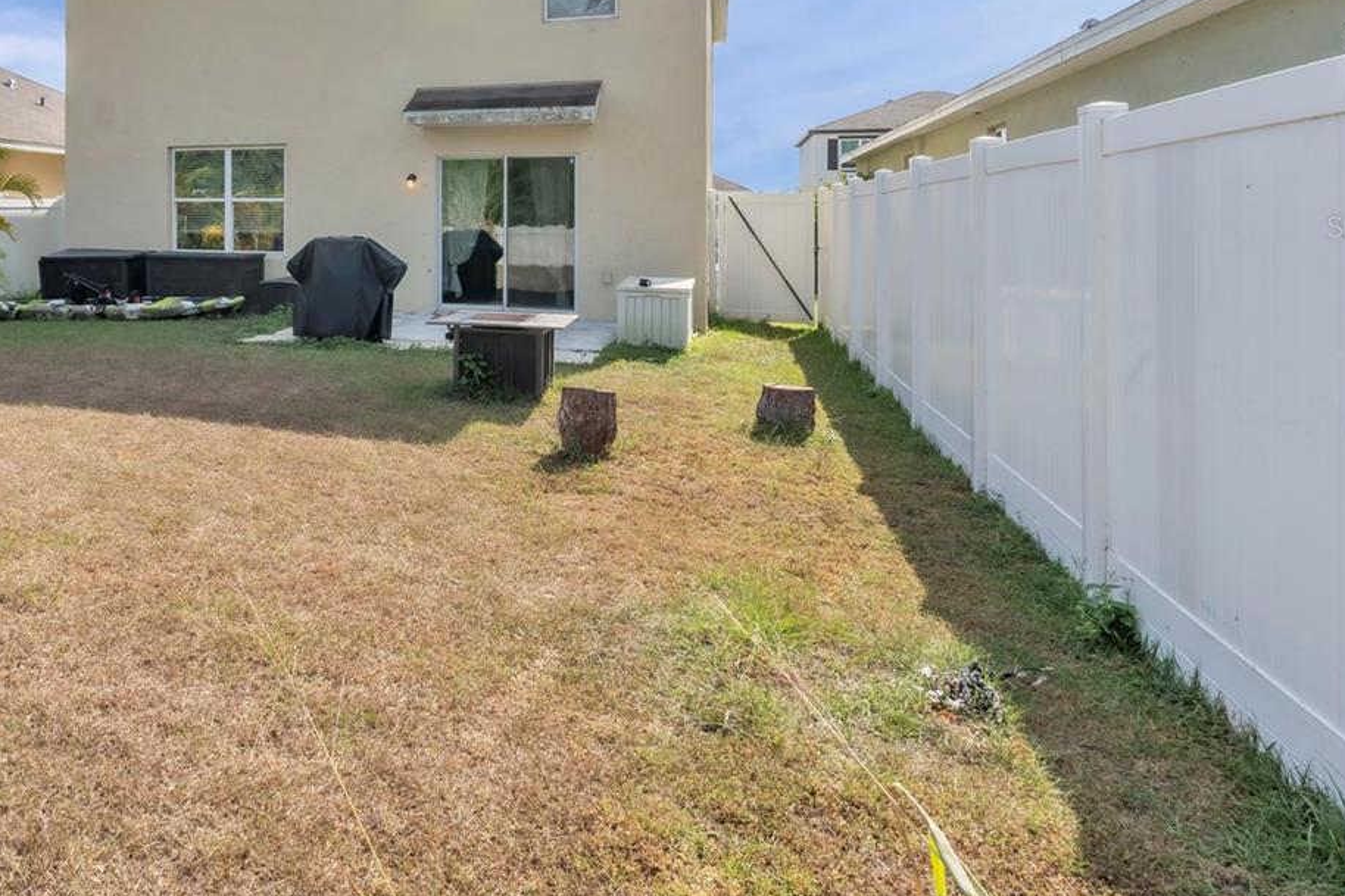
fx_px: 1079
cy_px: 227
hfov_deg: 59.2
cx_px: 281
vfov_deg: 43.7
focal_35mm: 29
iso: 250
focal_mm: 16.5
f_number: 8
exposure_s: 1/640
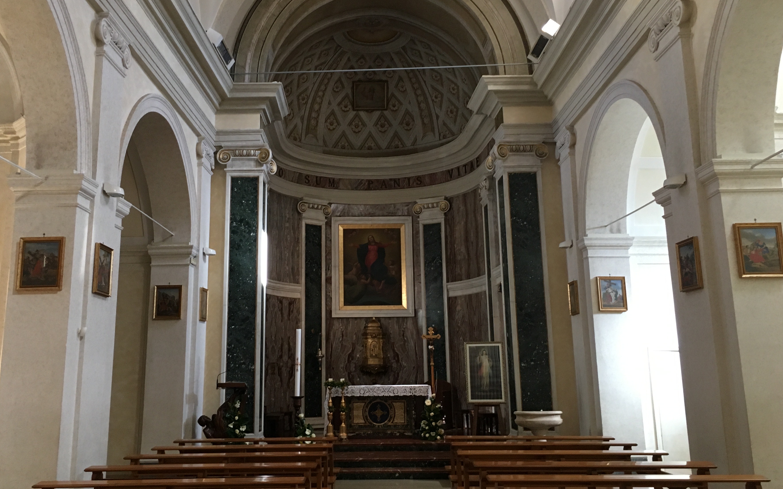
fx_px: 747
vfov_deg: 36.2
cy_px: 210
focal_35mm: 35
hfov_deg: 55.3
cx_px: 359
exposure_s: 1/33
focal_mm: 4.15
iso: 160
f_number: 2.2
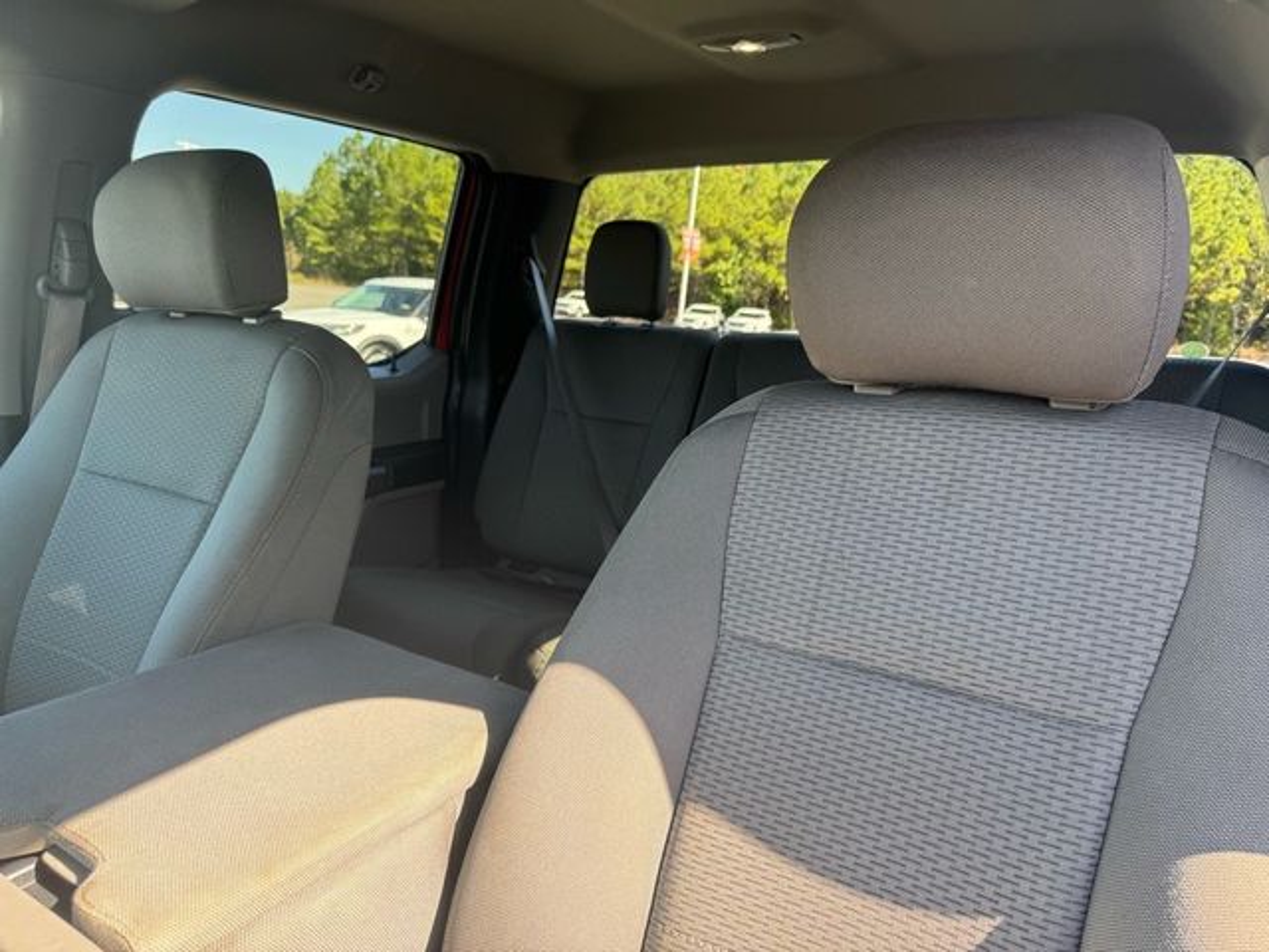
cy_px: 476
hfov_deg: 71.6
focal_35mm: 24
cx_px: 634
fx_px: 880
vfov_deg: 56.8
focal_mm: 6.76
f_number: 1.78
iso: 80
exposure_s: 1/172
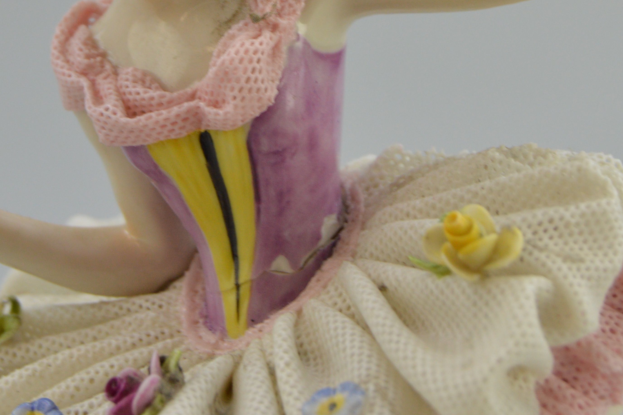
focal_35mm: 171
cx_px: 170
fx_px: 2957
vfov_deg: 8.0
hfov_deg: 12.0
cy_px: -15
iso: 400
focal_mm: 52
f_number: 5.6
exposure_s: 1/125
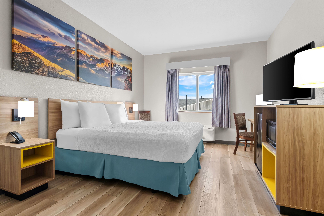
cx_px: 162
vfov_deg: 72.1
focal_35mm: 16
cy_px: 108
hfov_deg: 95.0
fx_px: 148
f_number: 8
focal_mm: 11
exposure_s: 1/30
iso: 640
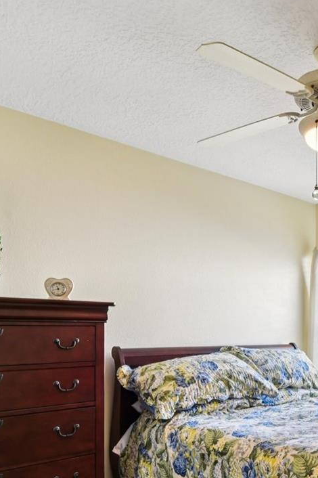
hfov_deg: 35.9
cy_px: 341
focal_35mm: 34
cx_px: 301
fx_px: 451
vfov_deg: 54.0
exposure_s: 1/10
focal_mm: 15
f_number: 8
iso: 400
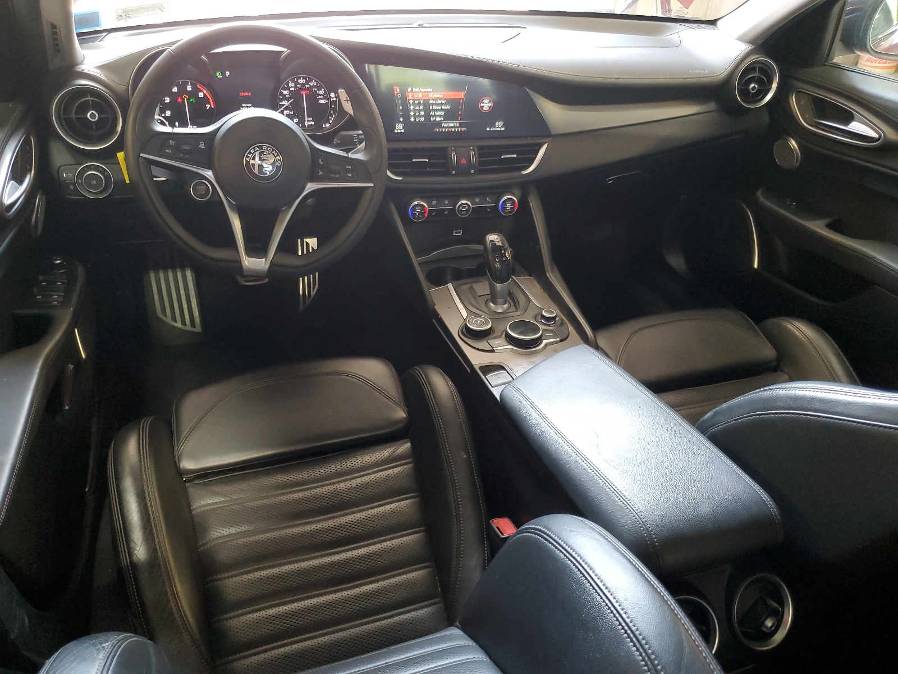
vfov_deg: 53.1
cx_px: 449
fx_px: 674
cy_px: 337
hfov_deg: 67.3
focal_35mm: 26
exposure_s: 1/60.2
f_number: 1.5
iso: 200
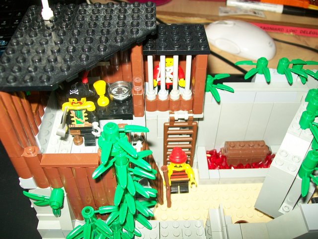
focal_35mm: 36
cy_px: 120
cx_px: 159
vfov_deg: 39.7
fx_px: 331
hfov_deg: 51.4
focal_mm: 6
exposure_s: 1/60
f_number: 2.7
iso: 64
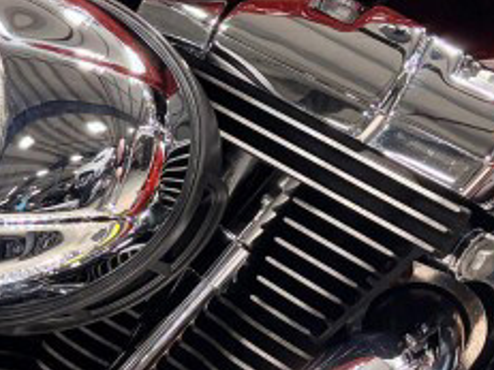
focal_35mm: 120
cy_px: 203
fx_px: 1712
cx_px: -352
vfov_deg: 12.3
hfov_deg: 14.7
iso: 100
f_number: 1.6
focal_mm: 5.96
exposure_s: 1/120
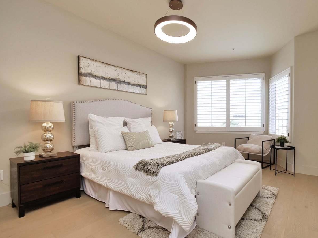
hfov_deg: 89.8
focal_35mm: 17
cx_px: 192
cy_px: 126
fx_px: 156
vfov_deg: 74.6
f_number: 4.5
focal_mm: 7
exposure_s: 1/160
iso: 800
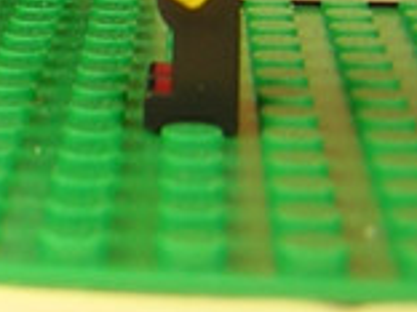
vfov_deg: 7.6
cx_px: -484
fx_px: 2229
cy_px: -400
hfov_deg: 9.8
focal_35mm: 185
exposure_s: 1/160
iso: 100
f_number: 2.6
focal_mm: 4.7
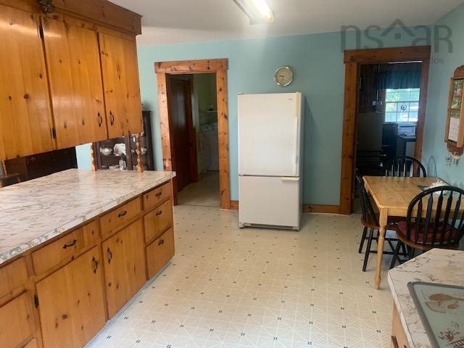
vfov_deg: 53.1
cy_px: 174
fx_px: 349
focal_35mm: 26
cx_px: 232
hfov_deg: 67.3
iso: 160
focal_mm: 4.25
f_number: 1.8
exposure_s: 1/60
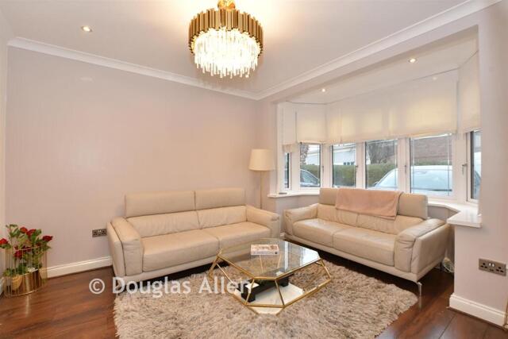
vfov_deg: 77.4
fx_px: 212
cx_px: 254
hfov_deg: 100.4
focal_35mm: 15
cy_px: 170
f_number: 8
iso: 200
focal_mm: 10
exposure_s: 1/6
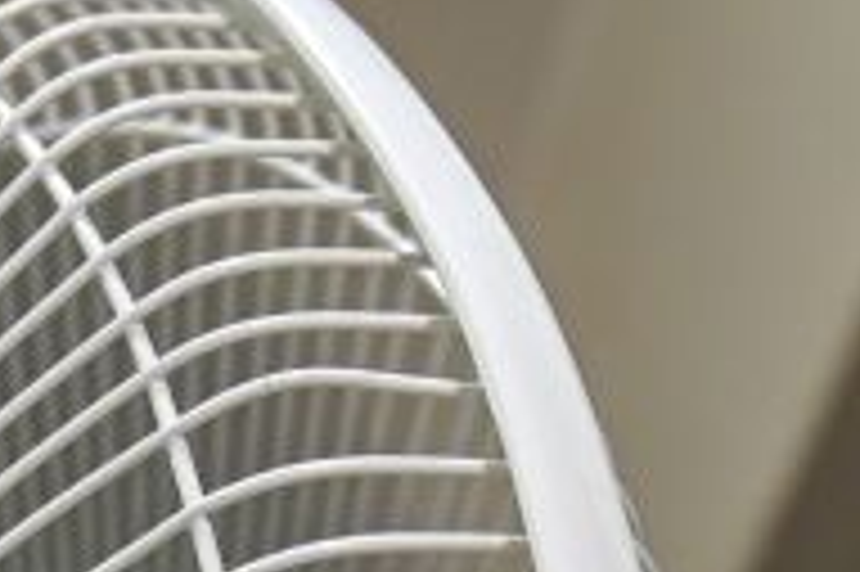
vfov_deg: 8.3
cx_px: 347
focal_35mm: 143
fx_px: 3413
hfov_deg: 14.4
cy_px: 1606
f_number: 4
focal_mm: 22
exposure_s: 1/50
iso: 1600
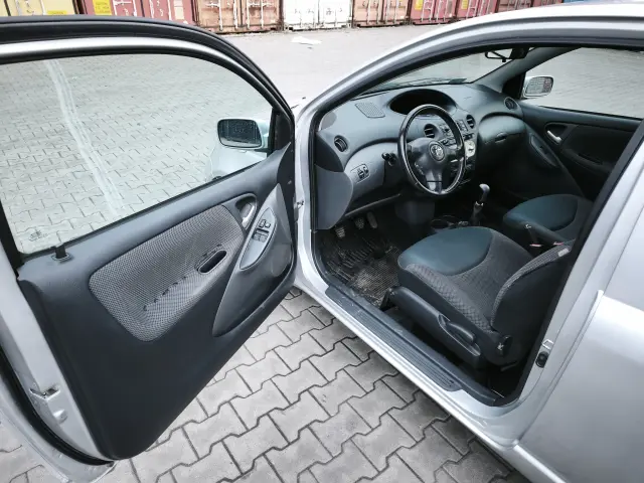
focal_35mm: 23
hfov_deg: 73.9
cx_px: 322
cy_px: 242
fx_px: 428
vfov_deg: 58.9
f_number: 1.62
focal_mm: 6.45
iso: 640
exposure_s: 1/50
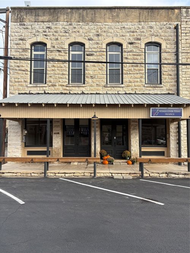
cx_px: 95
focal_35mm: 26
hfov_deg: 53.0
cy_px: 126
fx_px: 190
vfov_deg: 67.3
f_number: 1.6
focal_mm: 5.96
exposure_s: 1/973
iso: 50
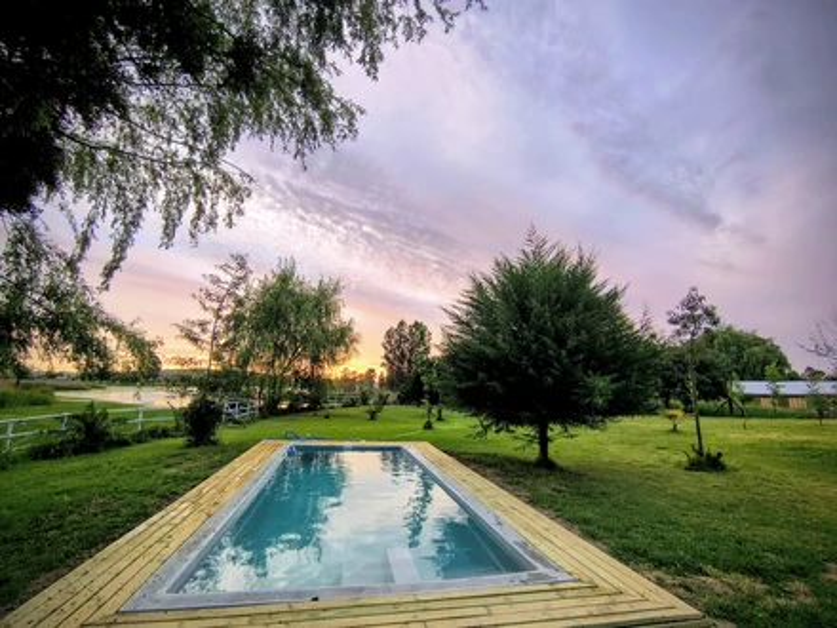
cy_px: 314
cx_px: 418
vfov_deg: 94.5
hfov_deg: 110.5
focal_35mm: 12
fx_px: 290
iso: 101
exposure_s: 1/100
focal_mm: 2.13
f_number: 2.2
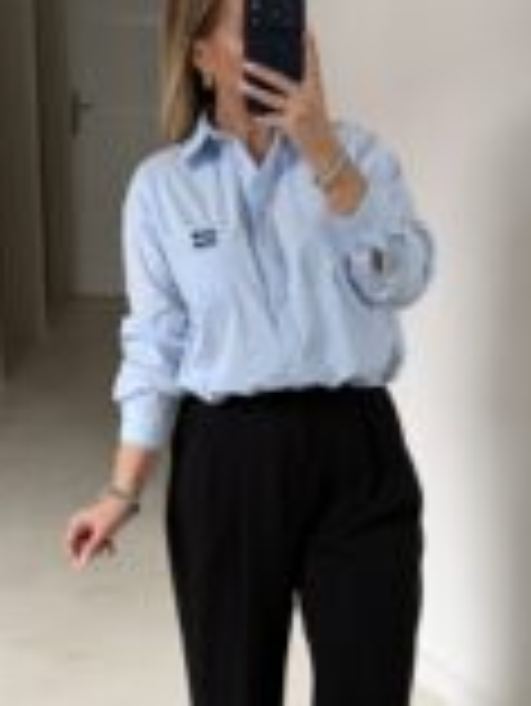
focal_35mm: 61
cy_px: 391
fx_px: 1246
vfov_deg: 31.6
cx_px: 202
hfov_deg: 24.0
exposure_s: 1/57
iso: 320
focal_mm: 6.76
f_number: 1.78
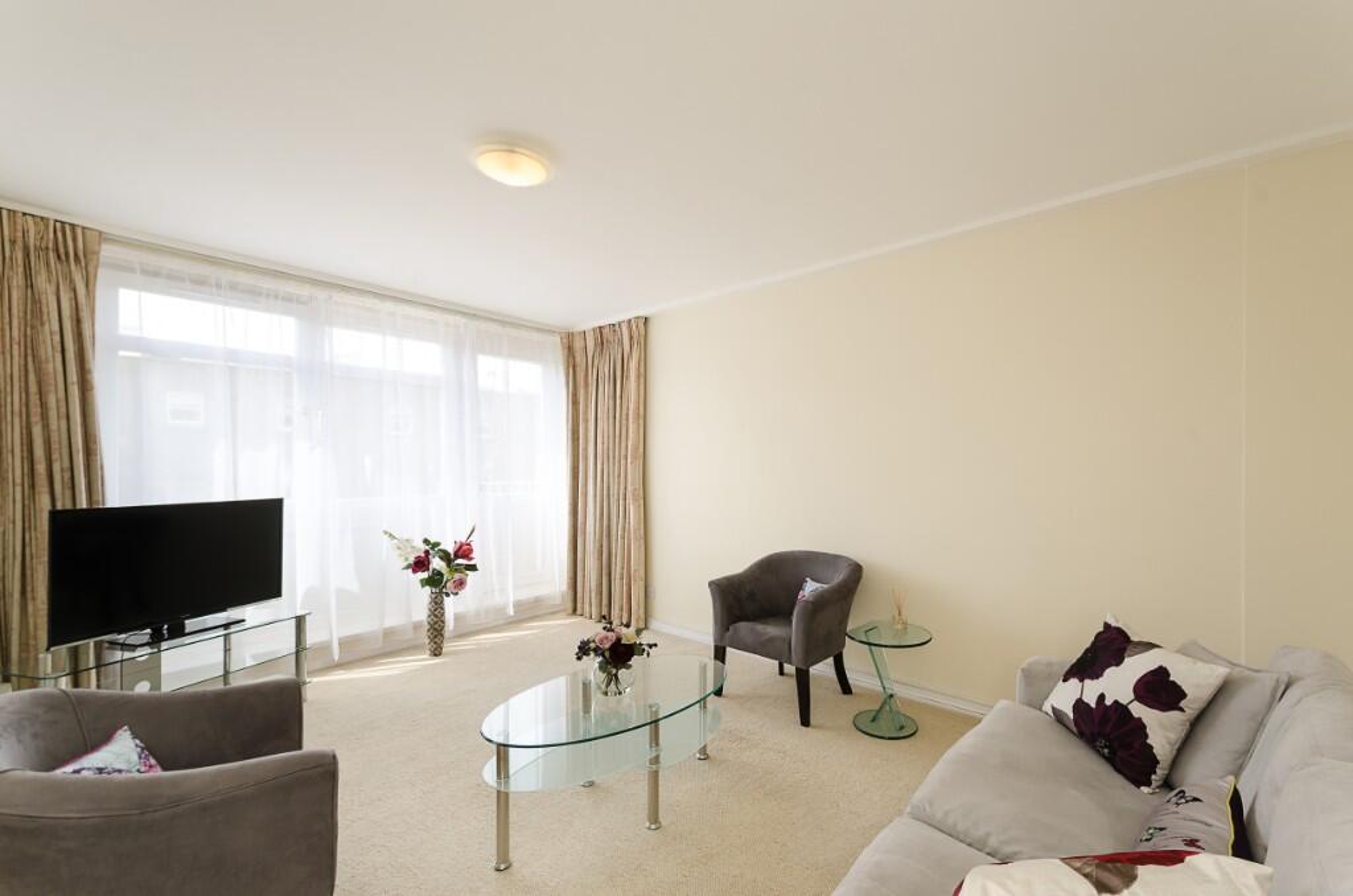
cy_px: 448
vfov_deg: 77.1
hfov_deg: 100.5
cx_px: 676
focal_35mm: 15
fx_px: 563
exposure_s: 1/20
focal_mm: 10
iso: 100
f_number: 9
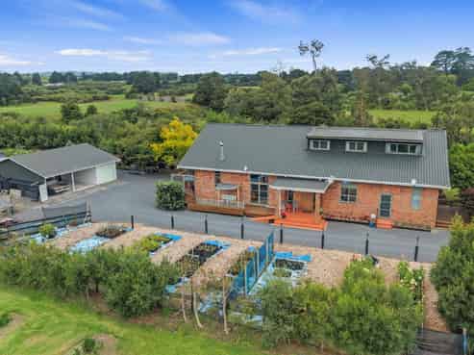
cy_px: 178
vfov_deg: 56.8
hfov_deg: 71.6
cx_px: 237
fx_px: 328
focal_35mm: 24
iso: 350
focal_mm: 8.67
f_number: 1.8
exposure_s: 1/4000
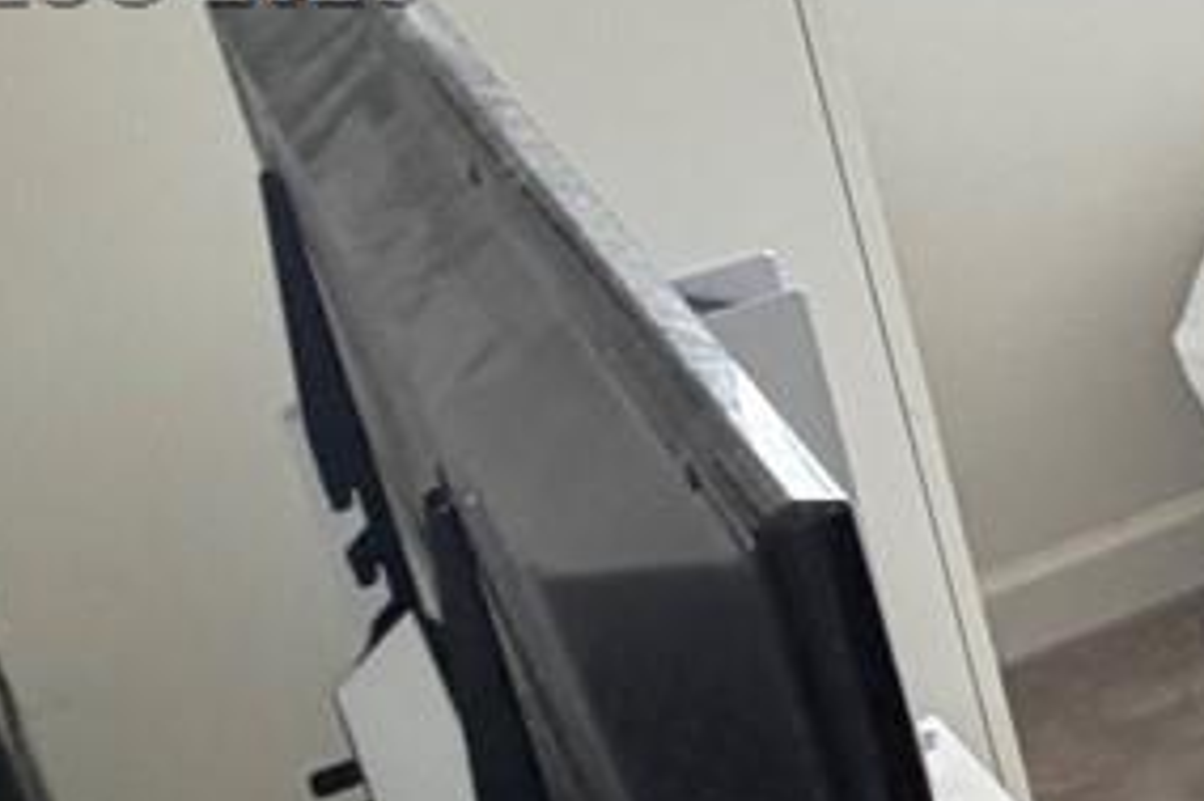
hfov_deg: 17.1
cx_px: 2489
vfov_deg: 16.3
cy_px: -25
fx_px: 2741
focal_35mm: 82
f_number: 2.2
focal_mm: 2.22
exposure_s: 1/67
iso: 320
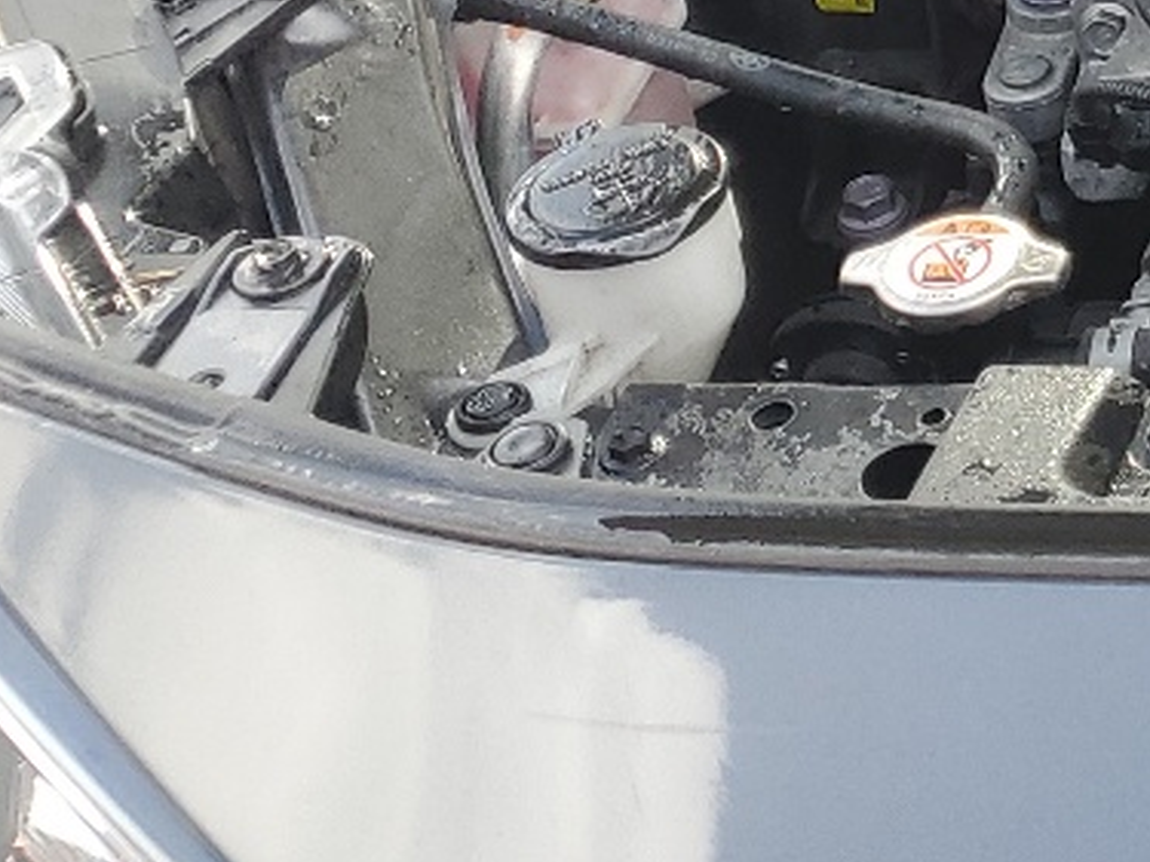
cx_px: 2236
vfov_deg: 12.8
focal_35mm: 111
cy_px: -331
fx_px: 3686
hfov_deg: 14.8
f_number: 1.5
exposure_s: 1/455
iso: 50
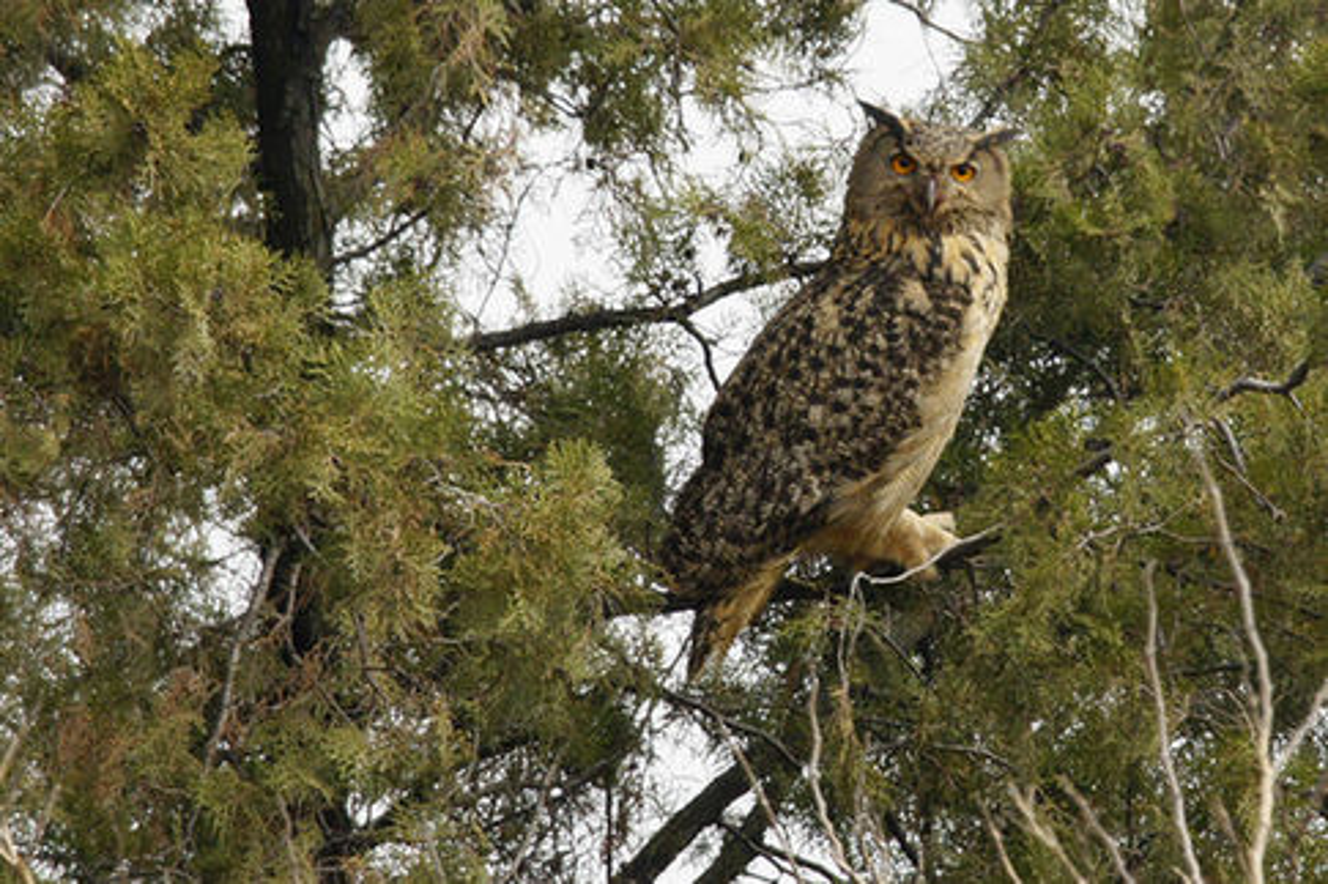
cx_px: 664
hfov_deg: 3.4
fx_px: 22125
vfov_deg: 2.3
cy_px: 442
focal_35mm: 600
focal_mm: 400
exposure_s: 1/640
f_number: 7.1
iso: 400
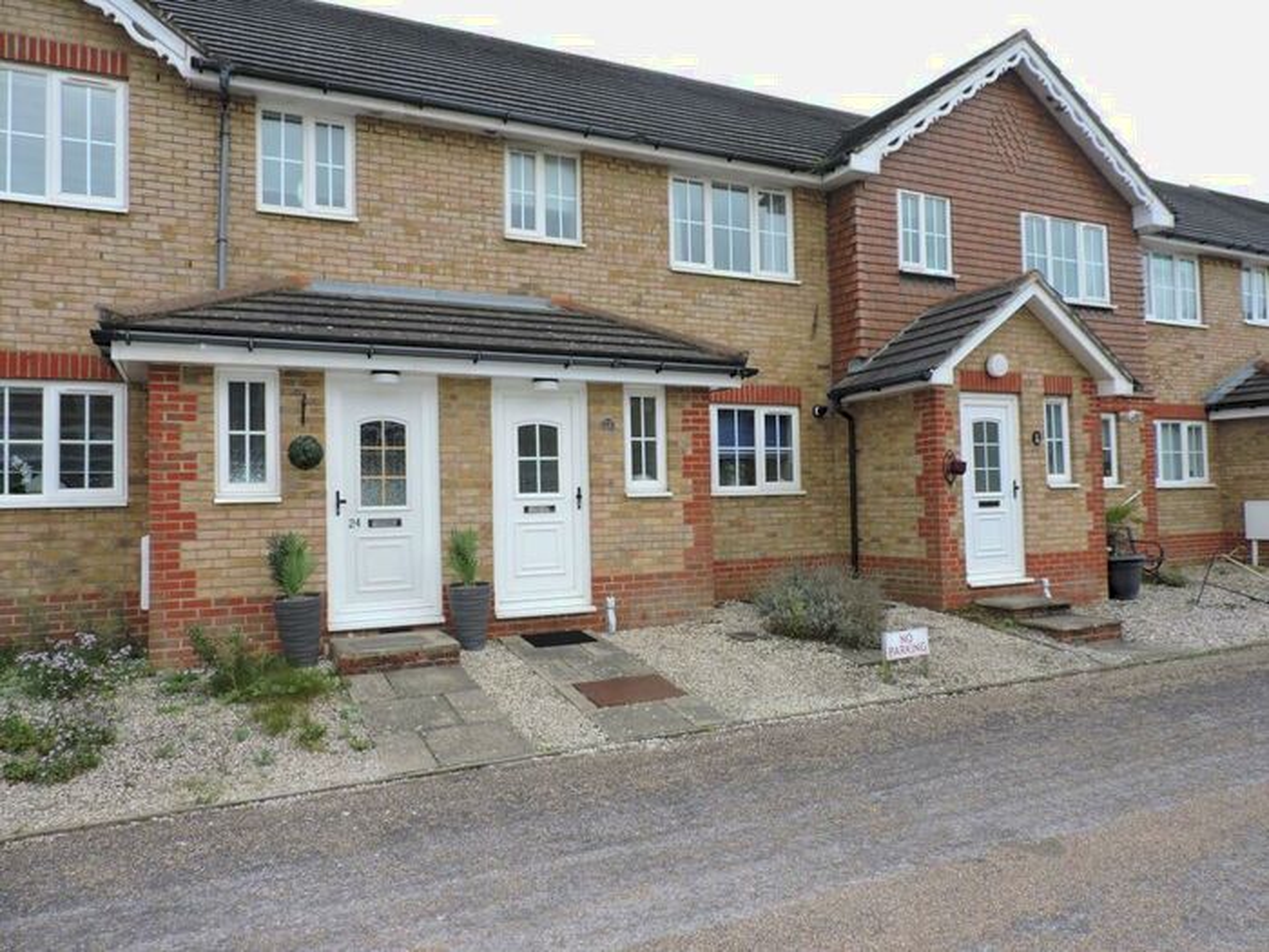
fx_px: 880
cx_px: 634
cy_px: 476
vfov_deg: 56.8
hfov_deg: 71.6
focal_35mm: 24
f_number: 3
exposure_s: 1/320
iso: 200
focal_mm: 4.3
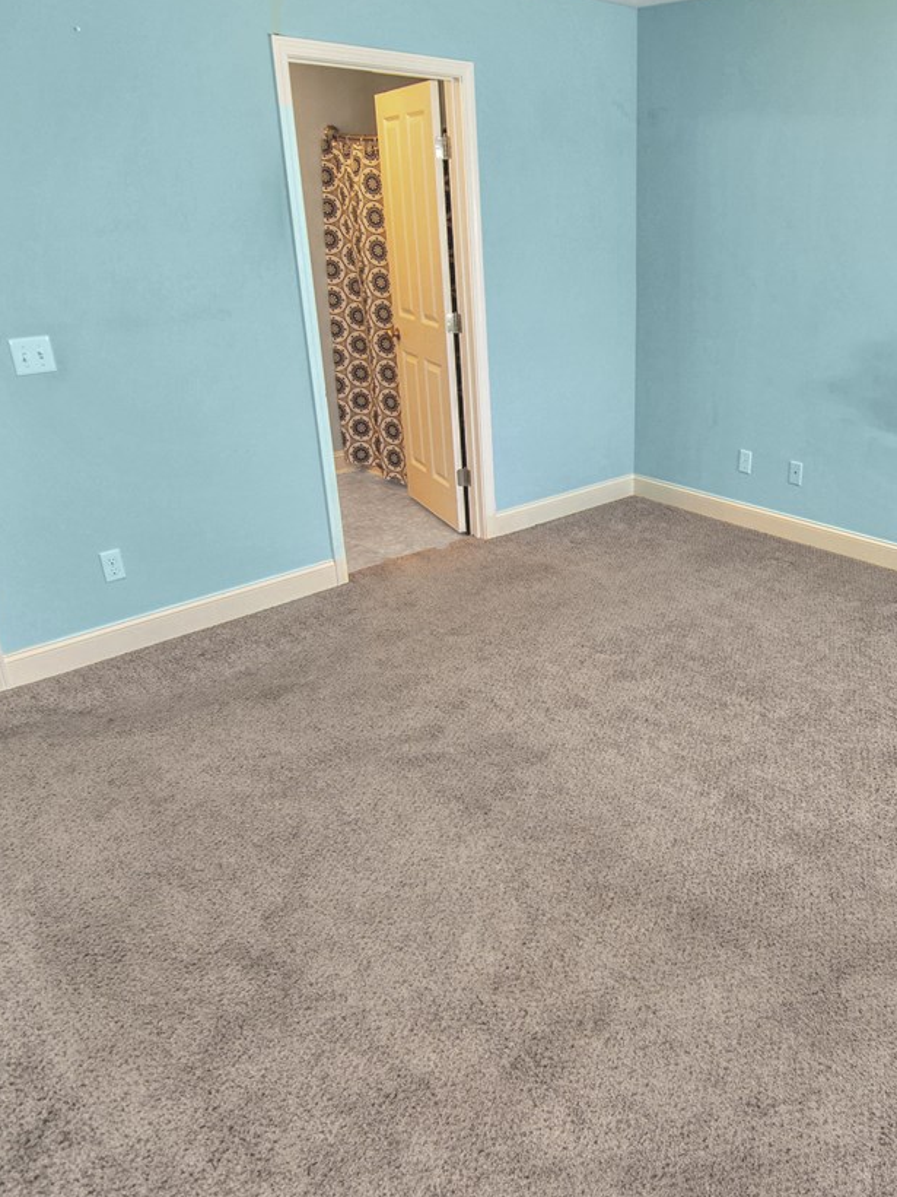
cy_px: 582
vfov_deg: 69.9
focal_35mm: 25
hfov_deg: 53.5
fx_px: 855
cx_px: 640
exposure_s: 1/8
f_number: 5.6
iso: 100
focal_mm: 11
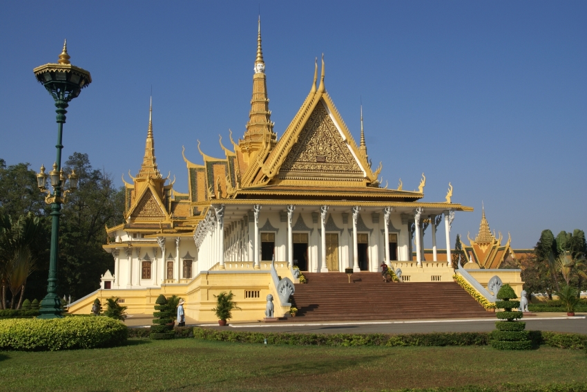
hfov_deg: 53.1
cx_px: 294
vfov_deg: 36.9
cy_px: 196
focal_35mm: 36
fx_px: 587
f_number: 11
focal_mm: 24
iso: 100
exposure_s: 1/250
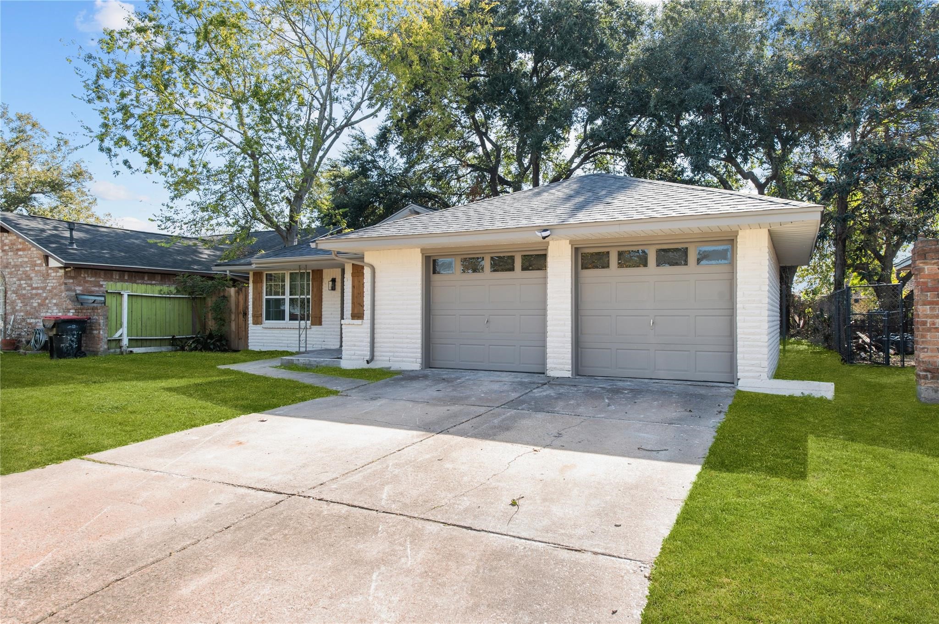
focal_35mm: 24
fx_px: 625
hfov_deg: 73.8
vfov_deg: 53.1
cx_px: 470
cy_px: 312
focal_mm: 24
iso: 400
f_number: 8
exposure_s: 1/200
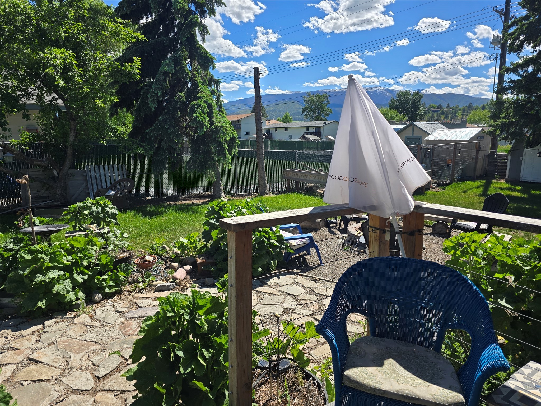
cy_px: 203
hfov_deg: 73.9
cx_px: 270
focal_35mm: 23
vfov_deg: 58.9
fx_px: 359
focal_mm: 6.3
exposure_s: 1/697
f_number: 1.7
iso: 12
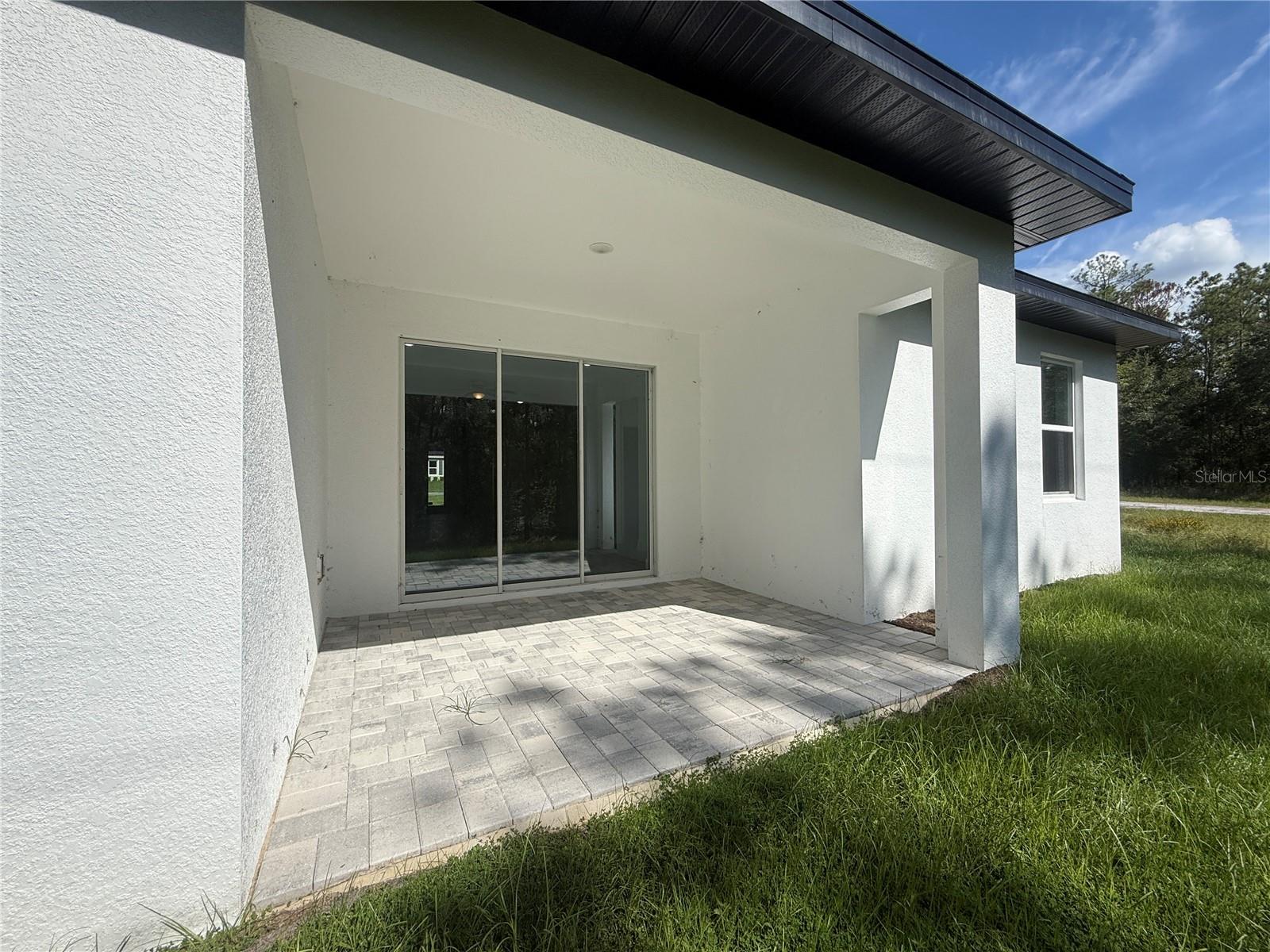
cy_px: 476
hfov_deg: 102.1
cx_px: 635
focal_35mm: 14
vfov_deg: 85.7
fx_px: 514
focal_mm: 2.22
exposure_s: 1/2320
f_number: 2.2
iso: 50
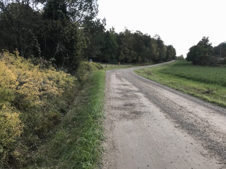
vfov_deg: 41.7
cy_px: 98
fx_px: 222
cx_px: 109
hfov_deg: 54.0
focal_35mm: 34
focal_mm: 3.99
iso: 20
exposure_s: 1/458
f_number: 1.8
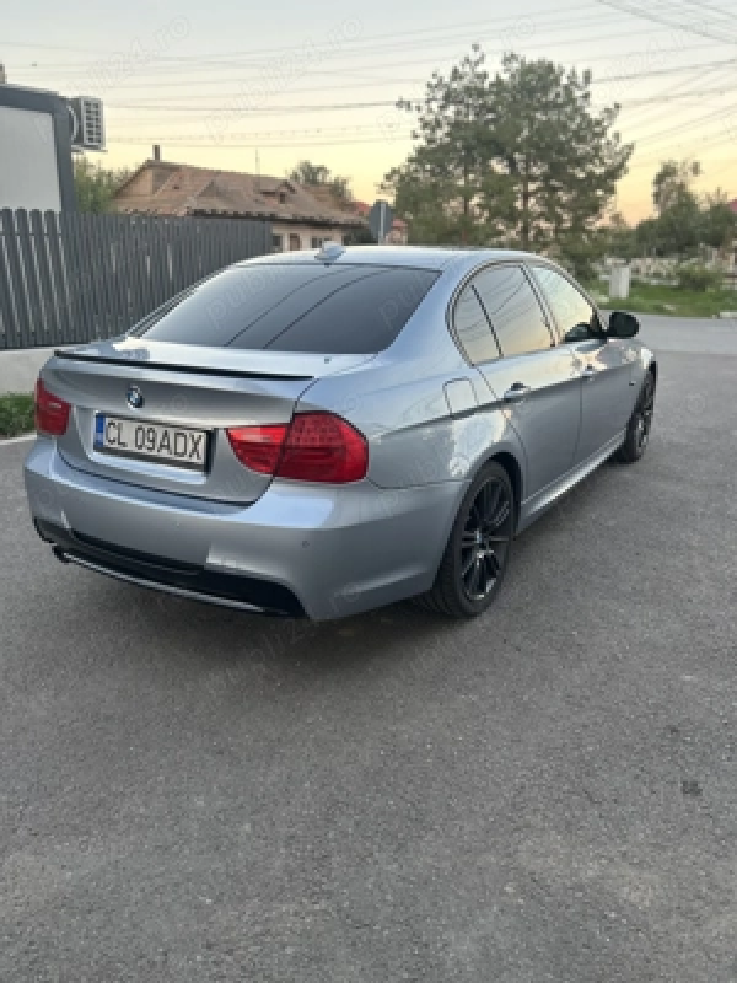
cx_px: 368
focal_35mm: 26
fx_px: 738
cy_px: 492
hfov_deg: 53.1
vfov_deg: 67.3
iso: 64
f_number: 1.5
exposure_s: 1/121
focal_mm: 5.7
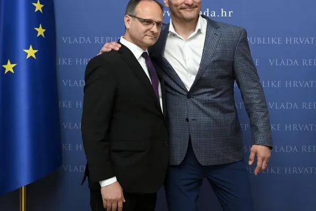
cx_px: 203
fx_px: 421
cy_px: 88
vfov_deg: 28.0
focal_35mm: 48
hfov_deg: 40.7
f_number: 4
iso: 2000
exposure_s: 1/320
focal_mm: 37
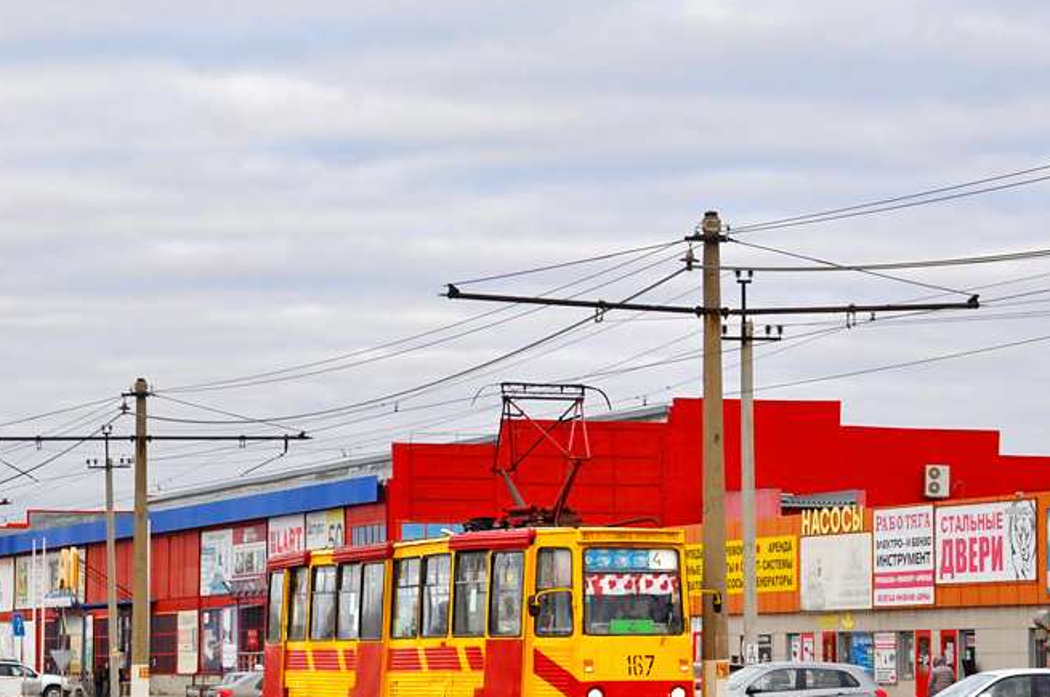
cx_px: 495
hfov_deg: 16.4
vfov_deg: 10.9
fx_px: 3641
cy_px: 398
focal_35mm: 125
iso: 220
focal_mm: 42
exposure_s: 1/250
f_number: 5.6
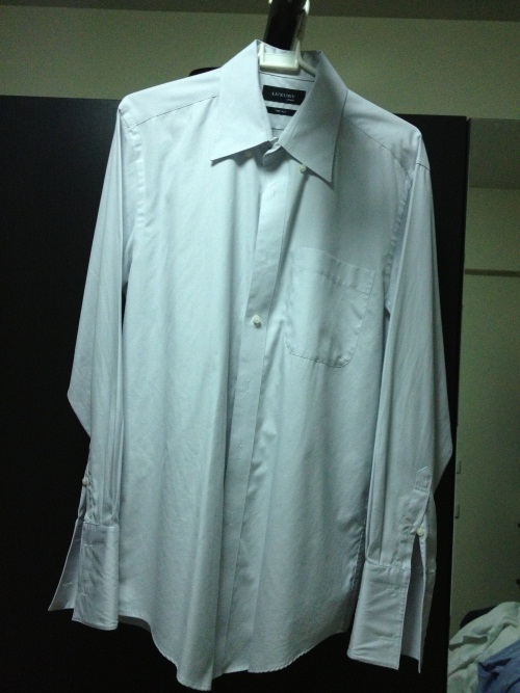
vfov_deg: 52.6
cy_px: 346
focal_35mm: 35
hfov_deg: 40.7
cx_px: 260
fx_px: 701
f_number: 2.4
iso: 250
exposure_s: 1/20
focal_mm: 4.28
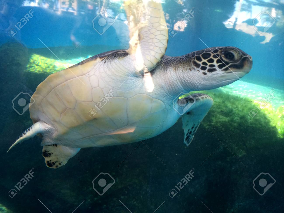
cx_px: 142
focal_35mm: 30
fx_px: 246
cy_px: 106
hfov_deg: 60.0
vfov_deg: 46.8
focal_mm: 4.12
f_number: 2.2
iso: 40
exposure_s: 1/40
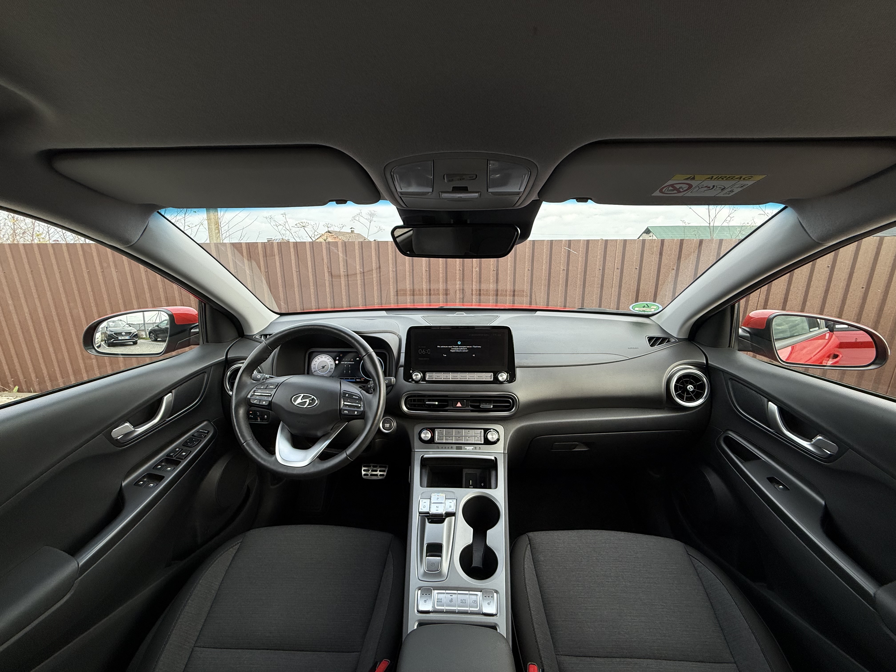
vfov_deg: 85.7
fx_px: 362
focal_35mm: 14
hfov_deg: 102.1
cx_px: 448
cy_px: 336
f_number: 2.2
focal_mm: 2.22
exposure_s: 1/193
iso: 64
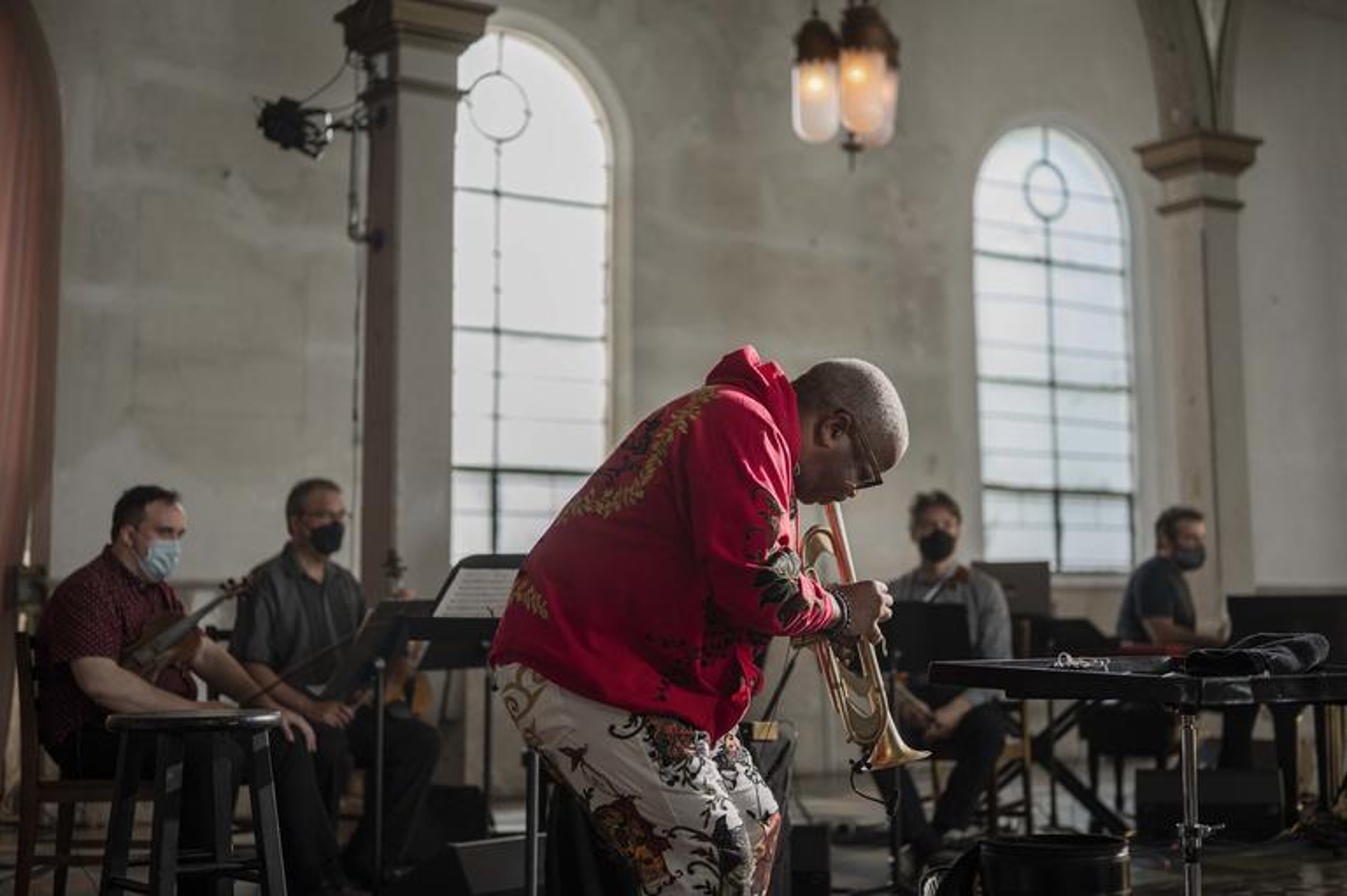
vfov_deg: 27.0
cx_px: 674
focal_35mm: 50
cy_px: 448
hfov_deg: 39.6
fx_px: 1870
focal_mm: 50
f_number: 1.8
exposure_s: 1/320
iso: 800
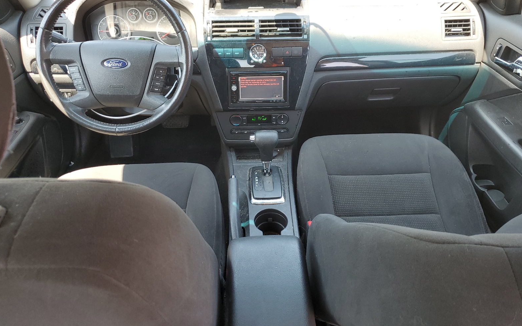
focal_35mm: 28
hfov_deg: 66.5
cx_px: 262
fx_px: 398
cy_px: 162
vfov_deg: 44.5
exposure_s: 1/104
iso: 50
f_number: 1.5
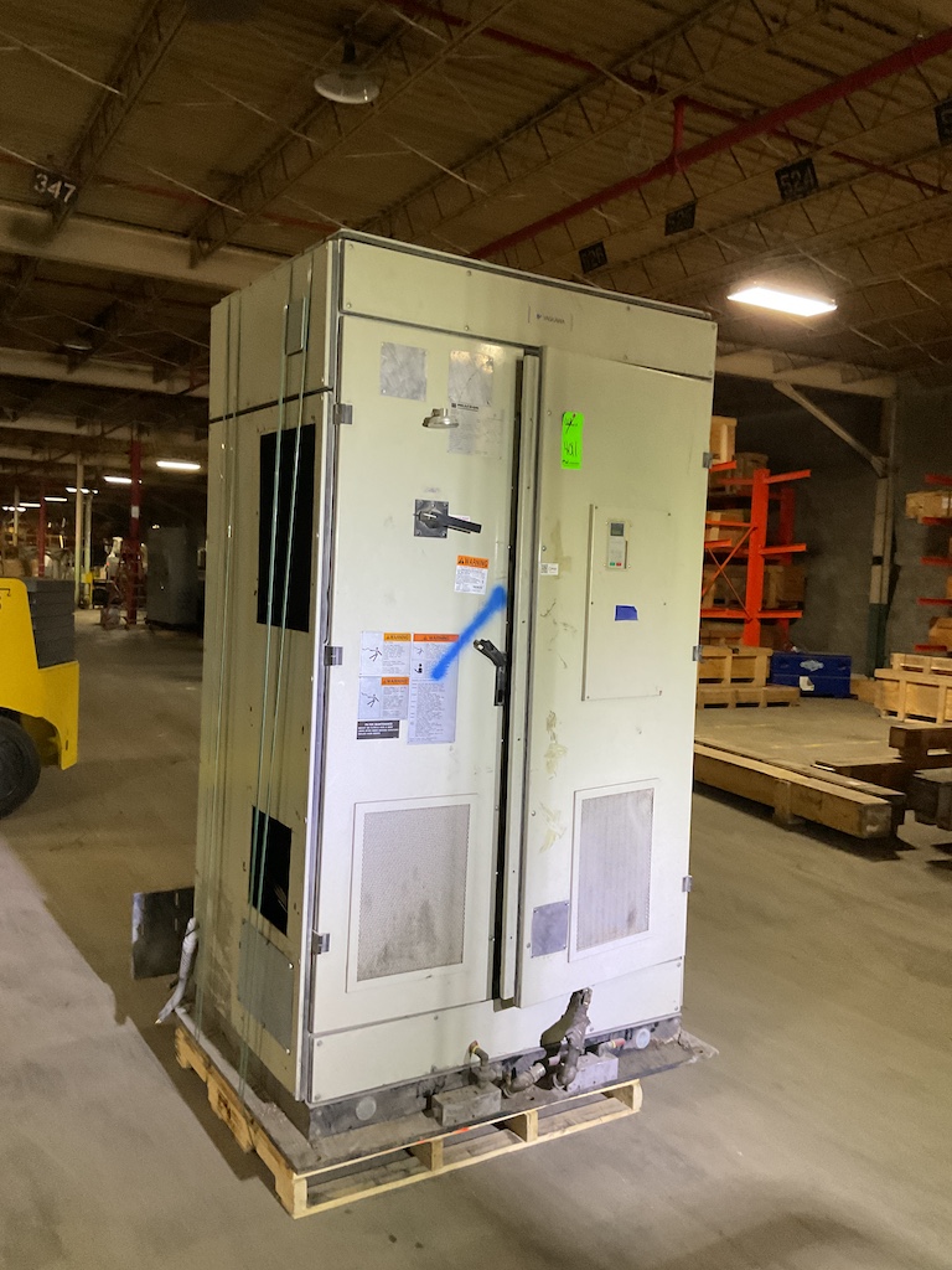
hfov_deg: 48.2
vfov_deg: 61.7
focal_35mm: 29
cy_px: 635
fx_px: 1063
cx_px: 476
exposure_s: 1/60
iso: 250
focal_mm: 3
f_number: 1.8
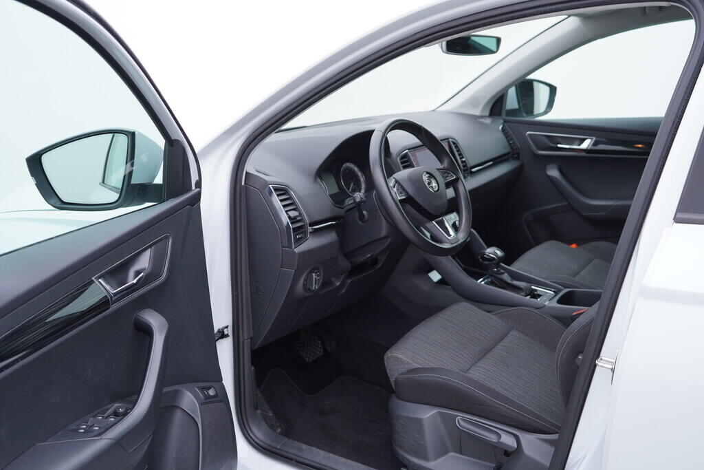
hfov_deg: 53.1
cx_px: 352
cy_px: 235
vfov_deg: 36.9
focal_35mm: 36
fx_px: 704
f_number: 3.2
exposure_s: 1/50
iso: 125
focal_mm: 24
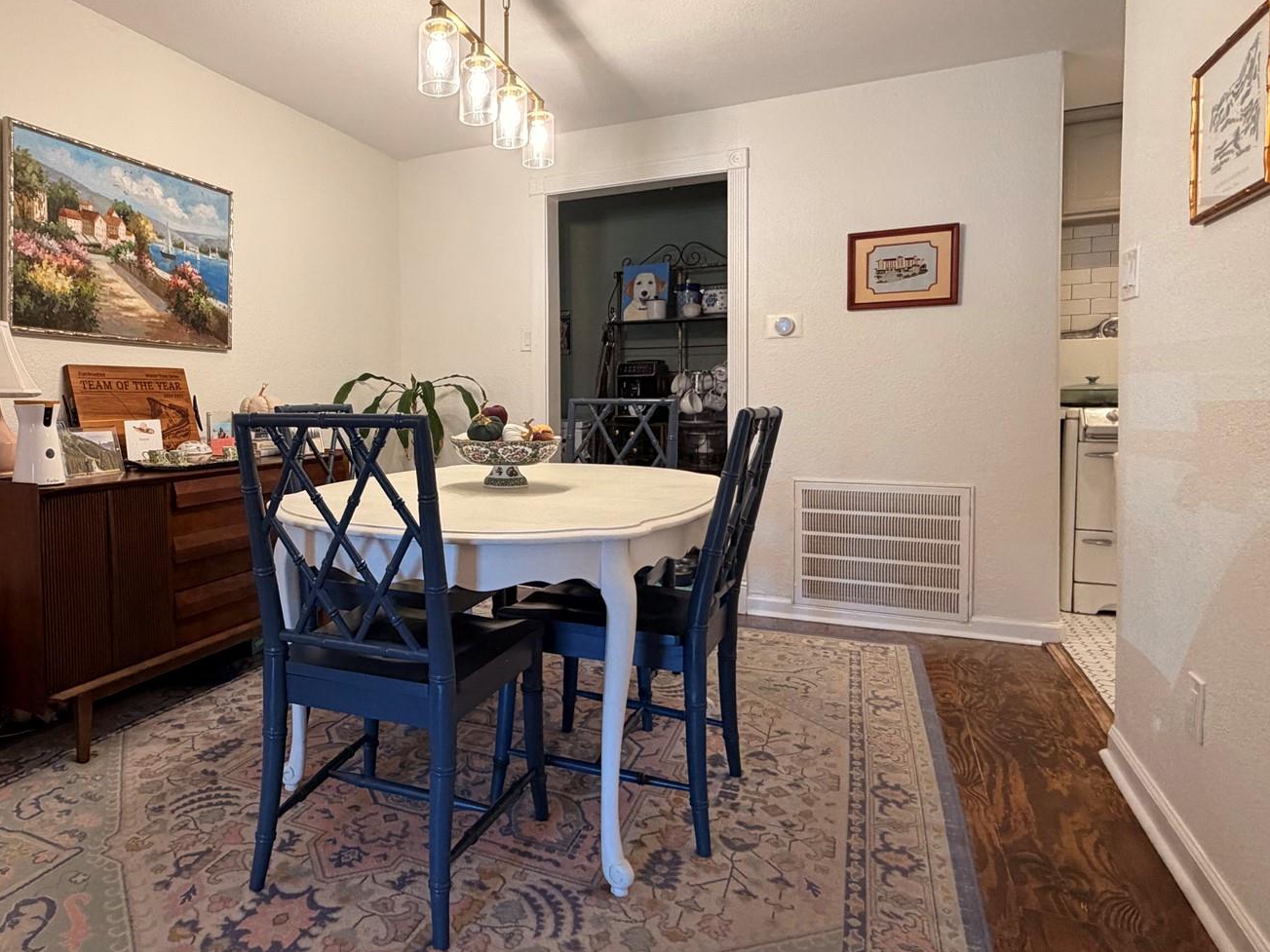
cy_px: 432
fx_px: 807
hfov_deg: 74.6
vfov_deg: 61.0
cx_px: 449
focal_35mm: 22
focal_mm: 2.22
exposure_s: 1/120
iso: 320
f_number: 2.2
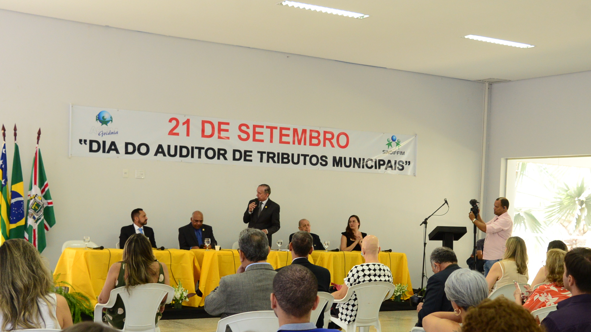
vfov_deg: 20.3
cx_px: 398
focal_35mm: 59
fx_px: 925
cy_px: 235
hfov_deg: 35.1
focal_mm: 34
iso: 1600
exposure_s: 1/125
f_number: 4.5
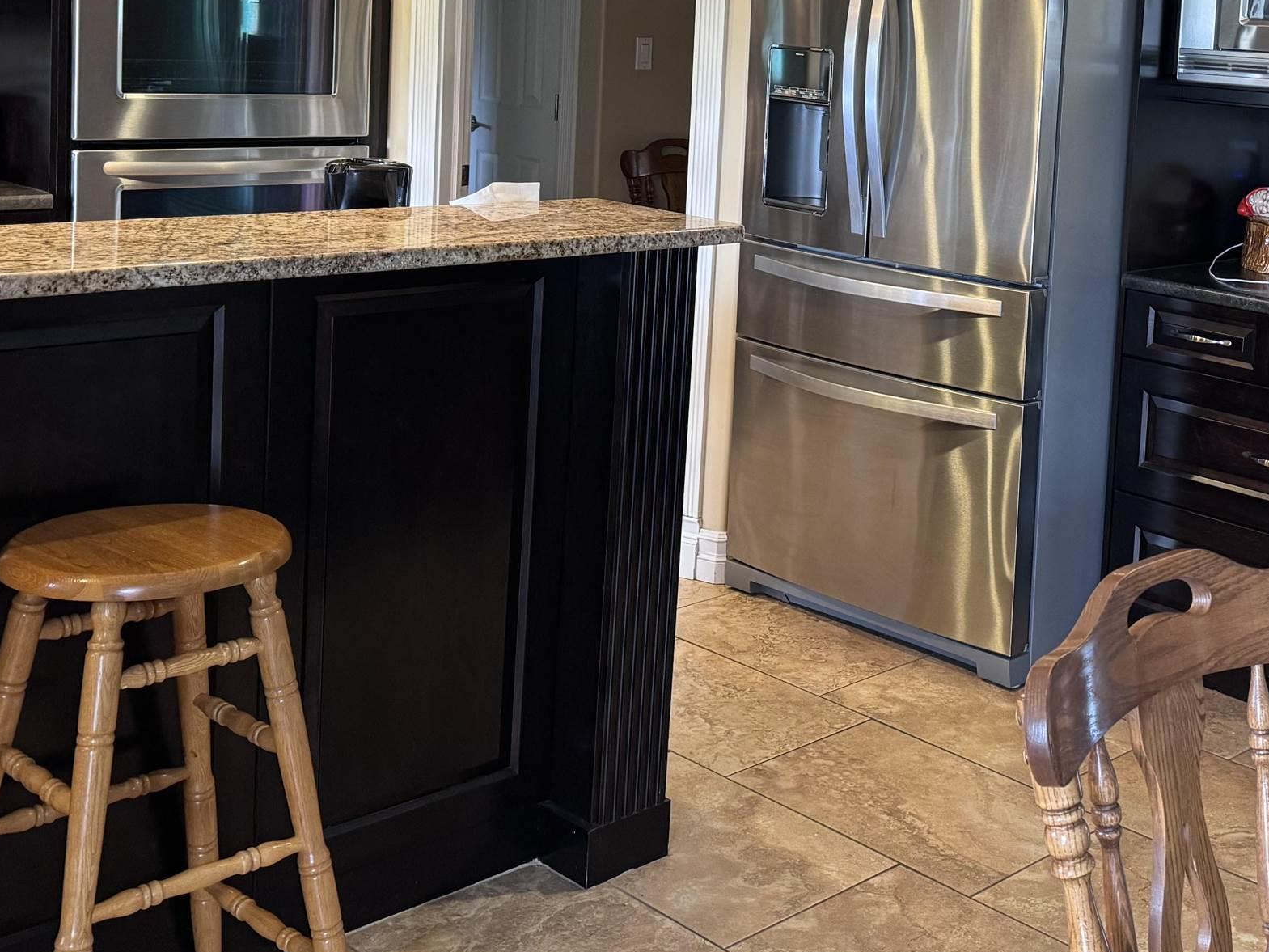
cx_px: 945
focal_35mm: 47
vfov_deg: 30.0
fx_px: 1723
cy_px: 162
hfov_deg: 39.4
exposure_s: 1/60
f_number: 1.78
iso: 320
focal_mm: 6.76
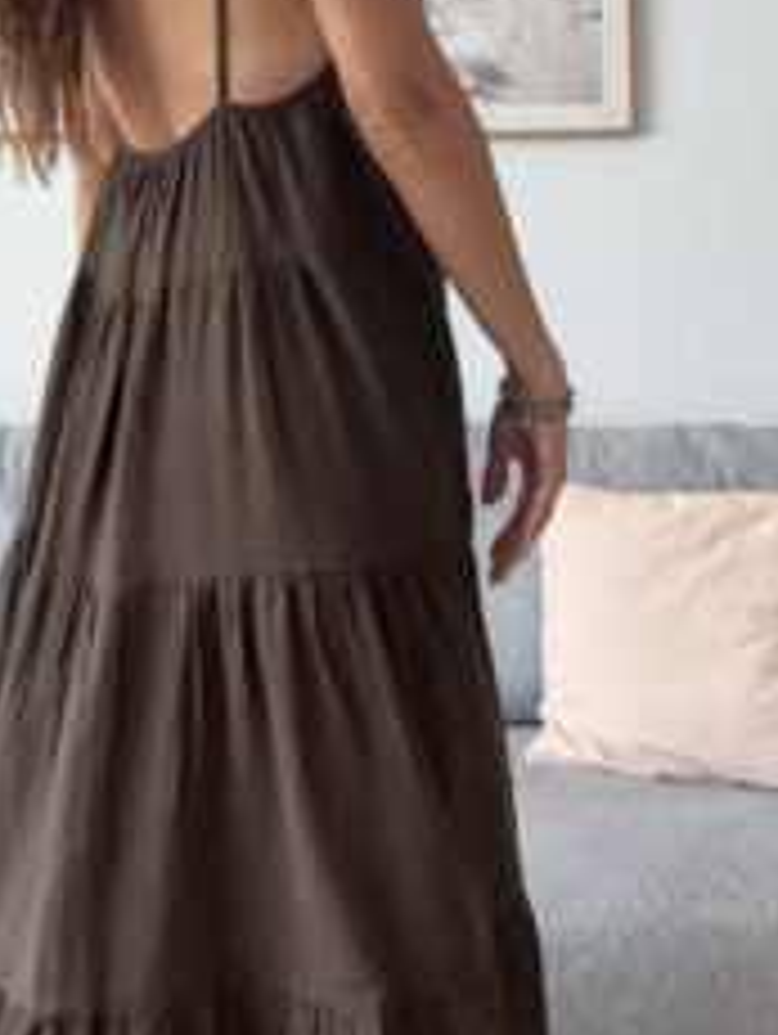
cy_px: 162
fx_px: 1795
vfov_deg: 31.1
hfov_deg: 24.2
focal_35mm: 60
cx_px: 211
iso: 80
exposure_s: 1/93
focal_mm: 2.69
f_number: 1.9
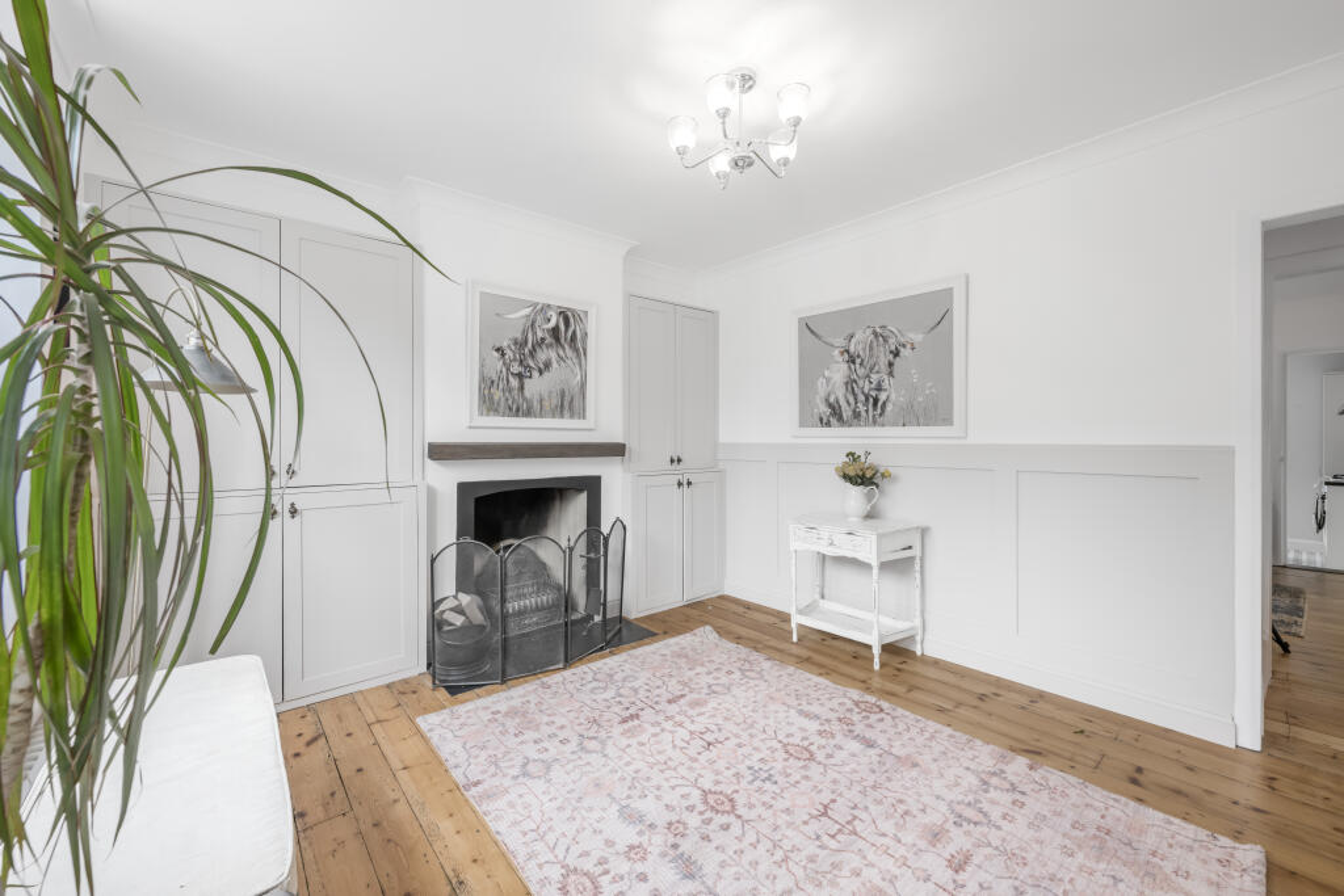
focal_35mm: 14
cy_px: 448
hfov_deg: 104.2
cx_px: 672
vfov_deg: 81.2
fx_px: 523
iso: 64
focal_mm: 14
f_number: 11
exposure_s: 1/4
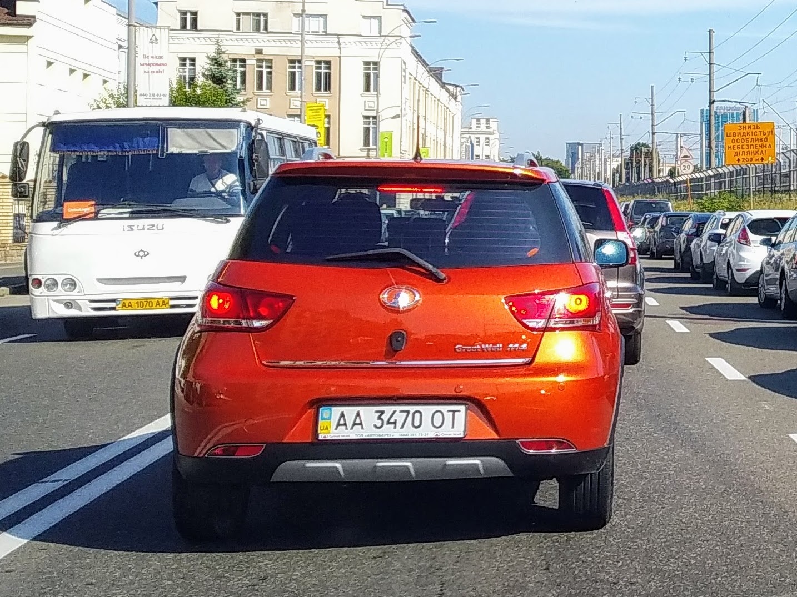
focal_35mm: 26
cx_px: 398
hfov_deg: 67.3
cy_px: 298
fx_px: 599
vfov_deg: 53.0
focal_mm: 3.82
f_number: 2.2
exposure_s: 1/744
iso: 100
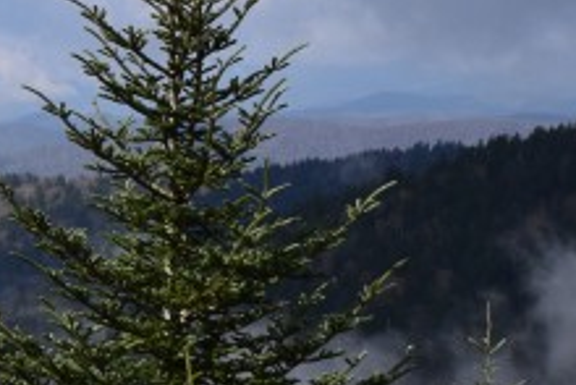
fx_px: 2567
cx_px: -573
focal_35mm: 160
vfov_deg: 8.5
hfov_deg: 11.5
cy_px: -10
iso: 280
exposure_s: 1/500
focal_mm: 23
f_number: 11
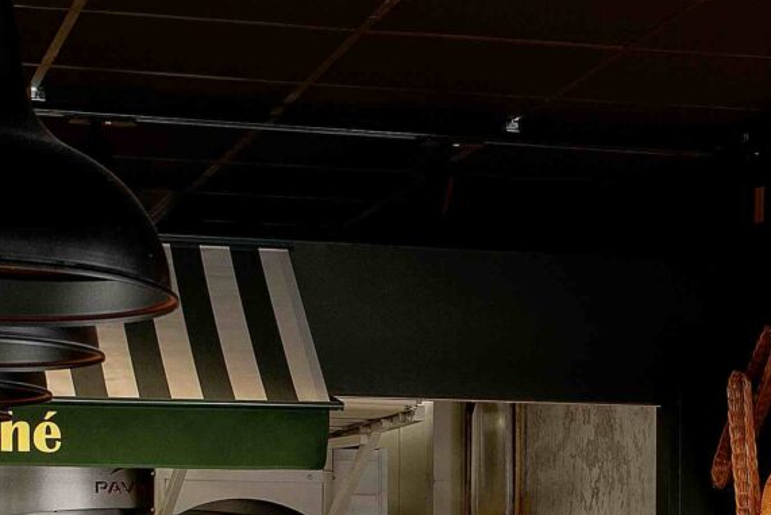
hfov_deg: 15.6
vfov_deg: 10.3
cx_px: 663
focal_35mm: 130
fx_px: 2785
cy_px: 671
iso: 100
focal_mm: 29
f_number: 8
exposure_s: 1/10
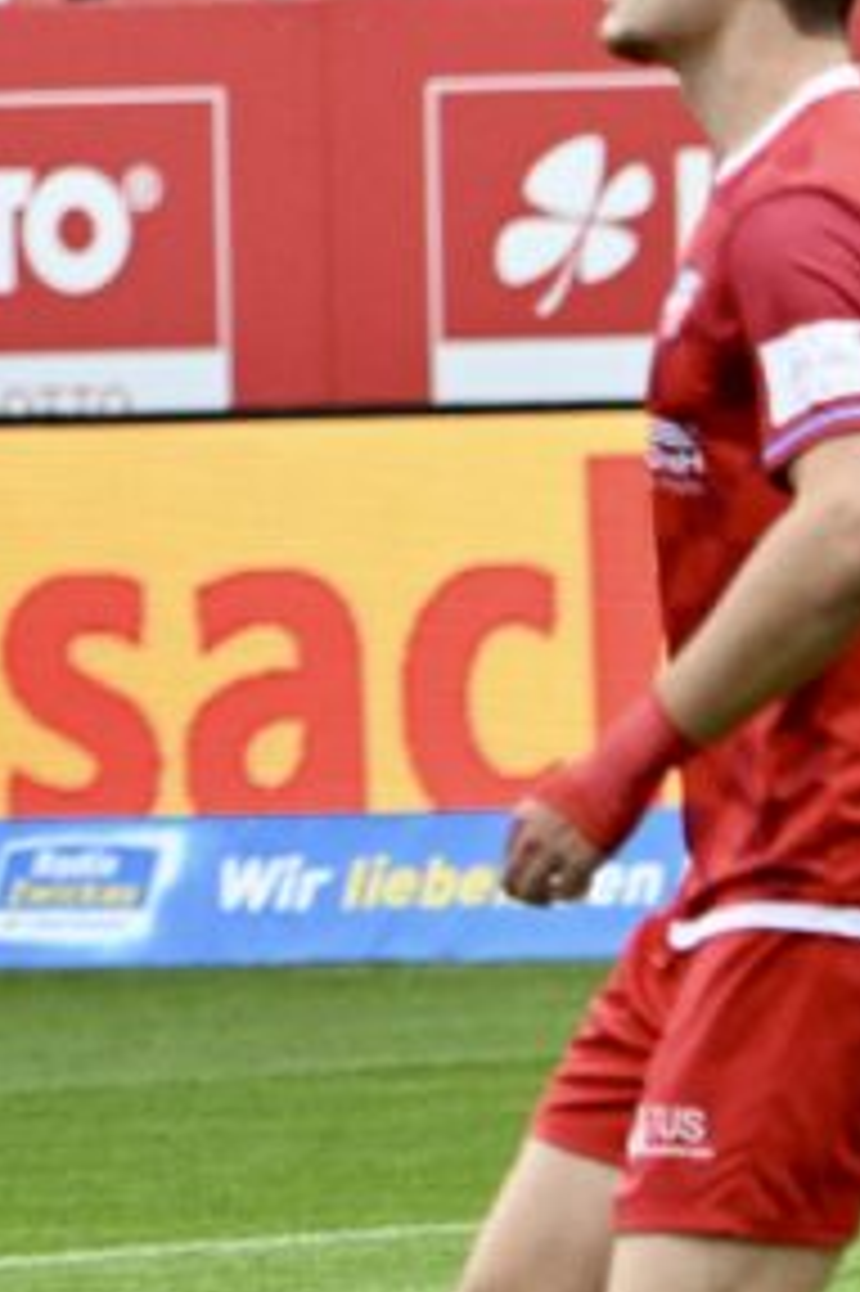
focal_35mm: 696
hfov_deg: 2.0
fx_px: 24968
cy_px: 416
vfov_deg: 3.0
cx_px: -617
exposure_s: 1/1600
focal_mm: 195
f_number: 5.3
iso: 3200
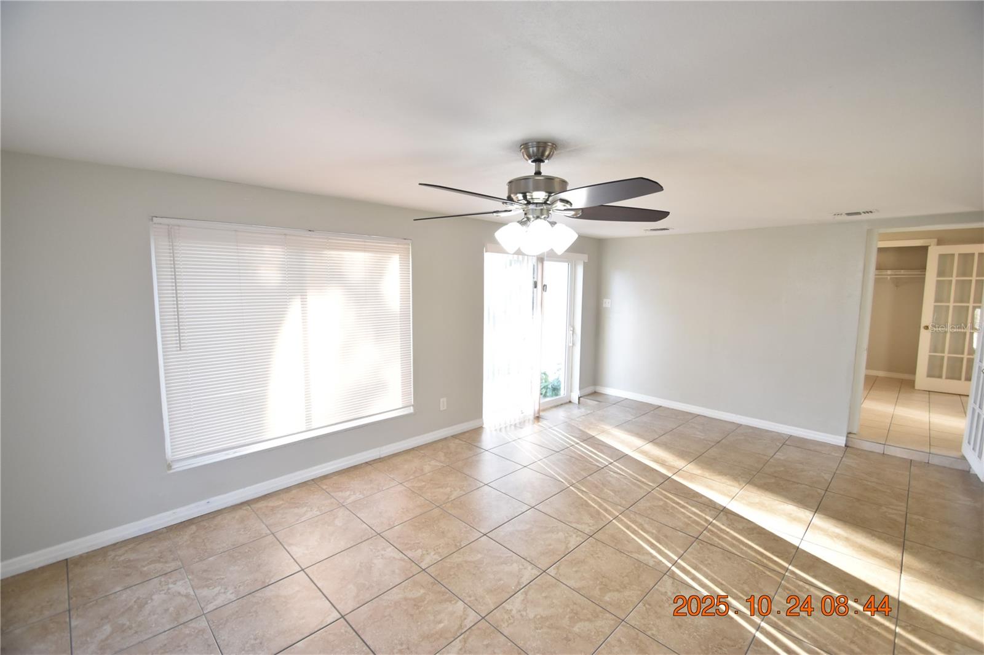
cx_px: 492
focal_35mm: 15
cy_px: 328
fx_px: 410
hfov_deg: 100.4
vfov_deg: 77.3
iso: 800
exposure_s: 1/60
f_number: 3.5
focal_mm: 10
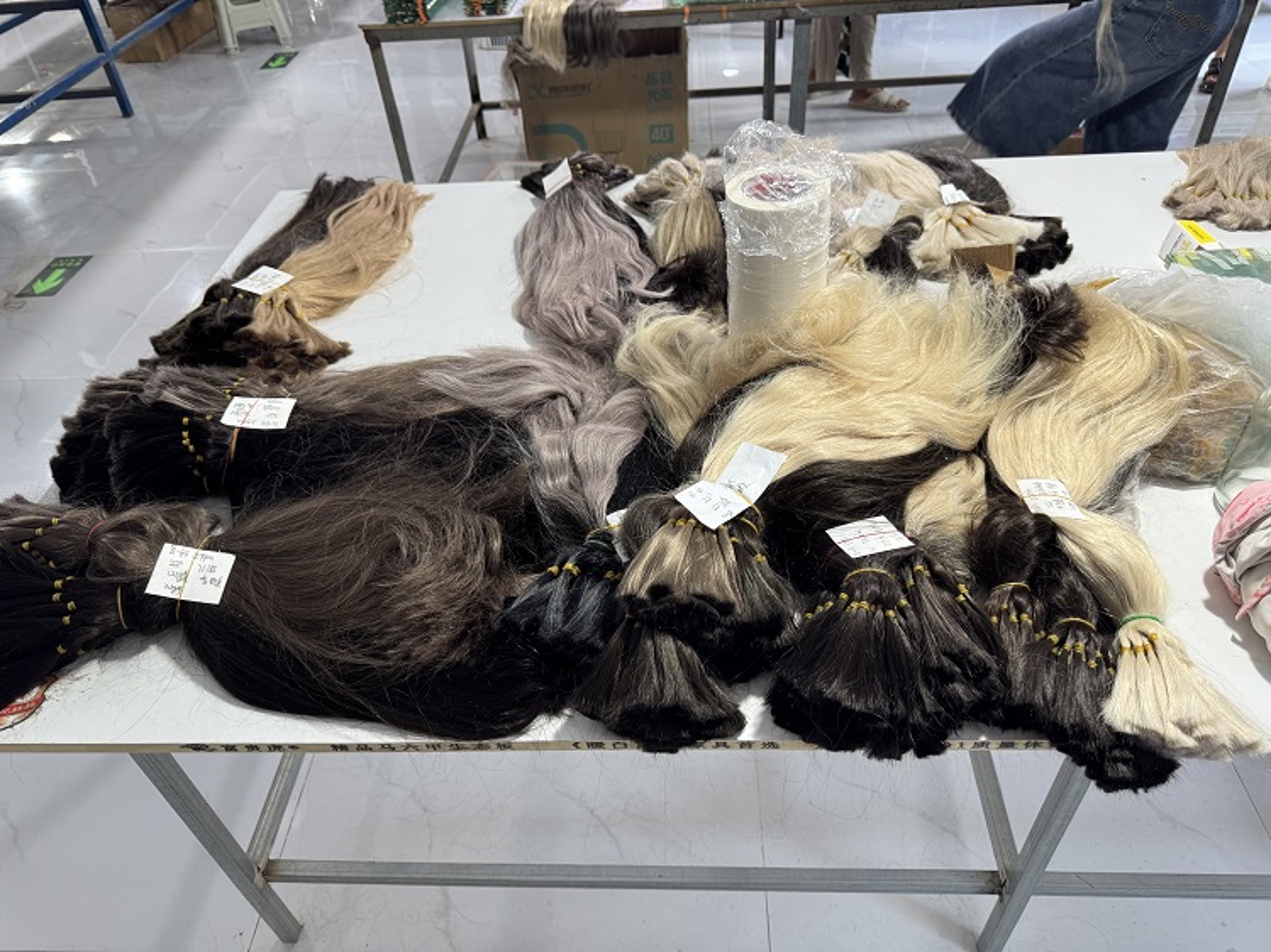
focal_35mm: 24
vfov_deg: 56.8
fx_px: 881
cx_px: 636
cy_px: 476
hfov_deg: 71.6
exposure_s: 1/50
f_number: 1.78
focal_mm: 6.76
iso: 125
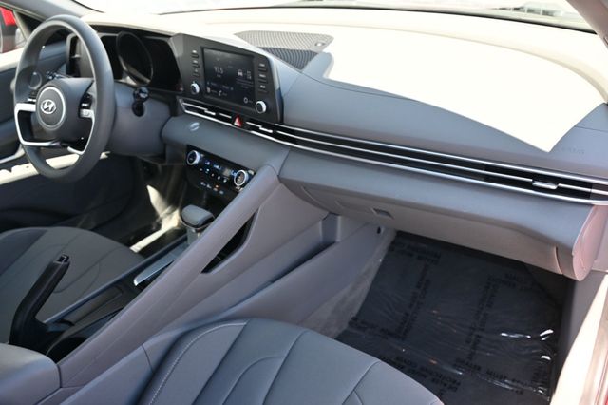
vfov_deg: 41.7
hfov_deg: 59.5
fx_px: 532
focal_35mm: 32
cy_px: 202
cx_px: 304
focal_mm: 21
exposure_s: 1/160
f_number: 4
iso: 400
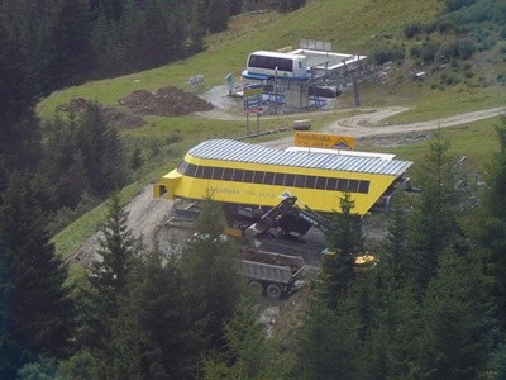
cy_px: 190
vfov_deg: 13.2
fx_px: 1637
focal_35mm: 112
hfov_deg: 17.6
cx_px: 253
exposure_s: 1/250
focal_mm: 16.6
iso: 80
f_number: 3.9
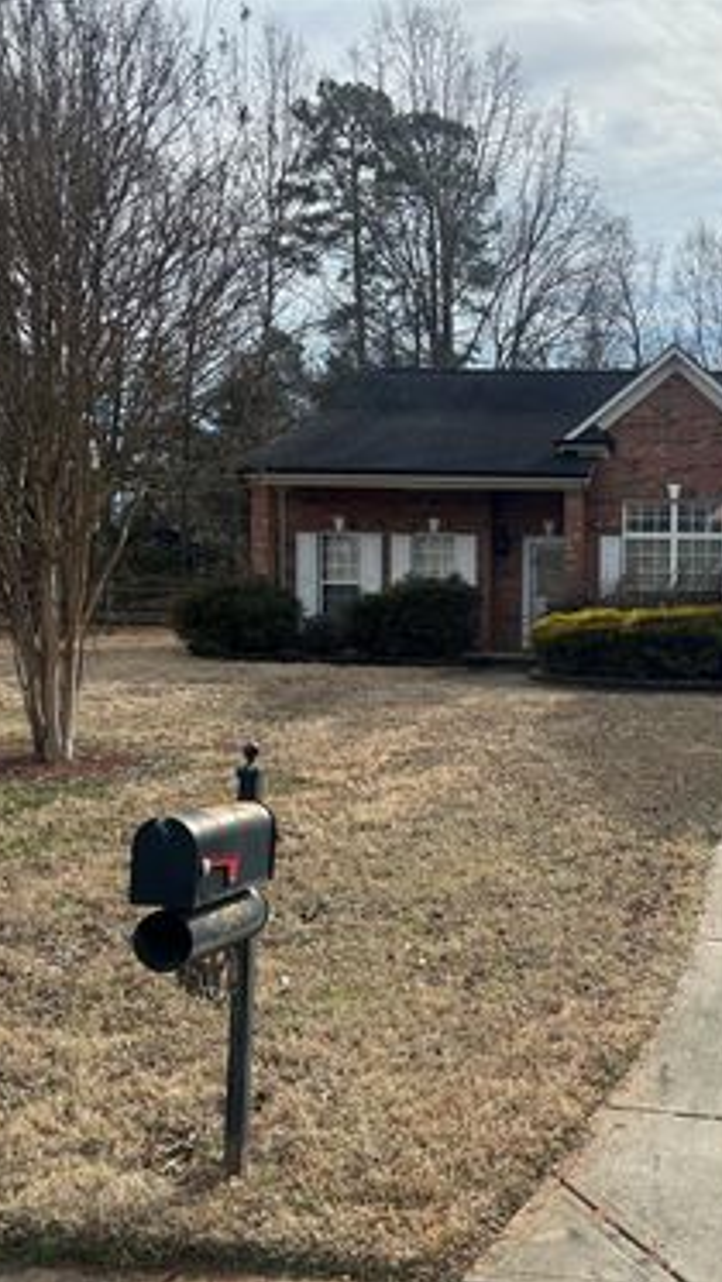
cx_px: 694
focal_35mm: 38
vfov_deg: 52.8
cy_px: 641
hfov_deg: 29.5
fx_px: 1292
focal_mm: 5.7
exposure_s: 1/3257
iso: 50
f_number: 1.5
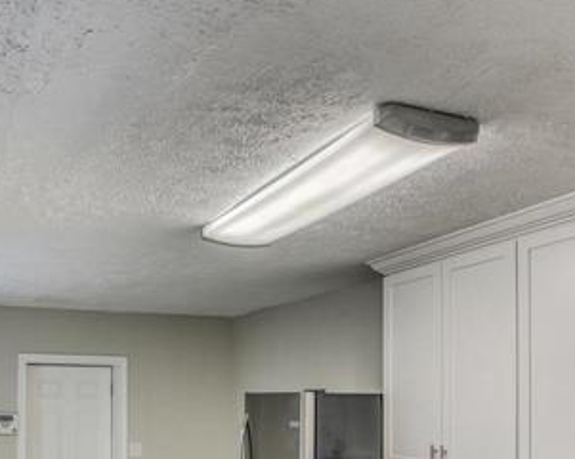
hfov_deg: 49.9
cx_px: 218
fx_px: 612
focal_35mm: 36
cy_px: 401
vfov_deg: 38.6
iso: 320
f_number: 8
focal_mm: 16
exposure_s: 1/40
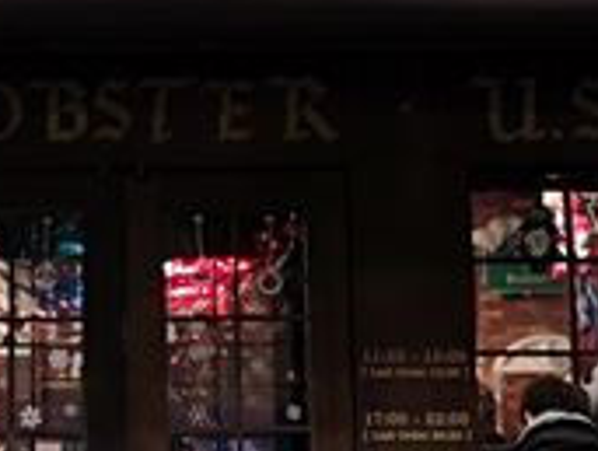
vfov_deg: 11.7
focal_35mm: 126
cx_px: 115
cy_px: 17
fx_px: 2181
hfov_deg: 15.5
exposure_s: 1/33.3
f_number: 1.8
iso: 400
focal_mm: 3.95
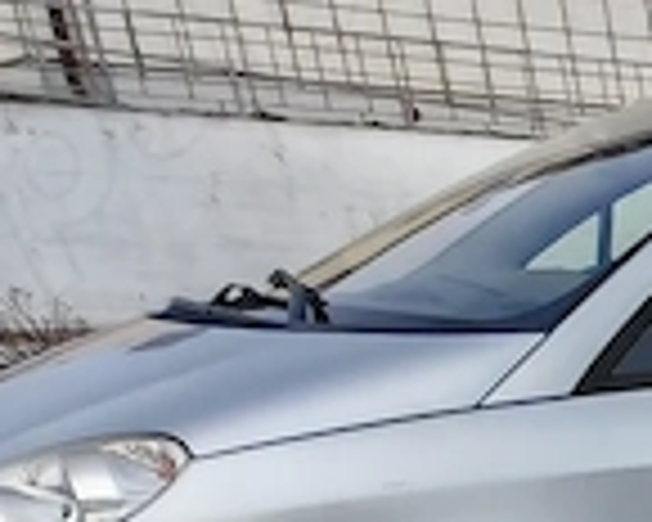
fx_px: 2084
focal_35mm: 108
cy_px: 1107
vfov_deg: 12.3
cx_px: 2028
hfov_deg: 10.8
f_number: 2.2
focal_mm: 1.96
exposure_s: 1/850
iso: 50
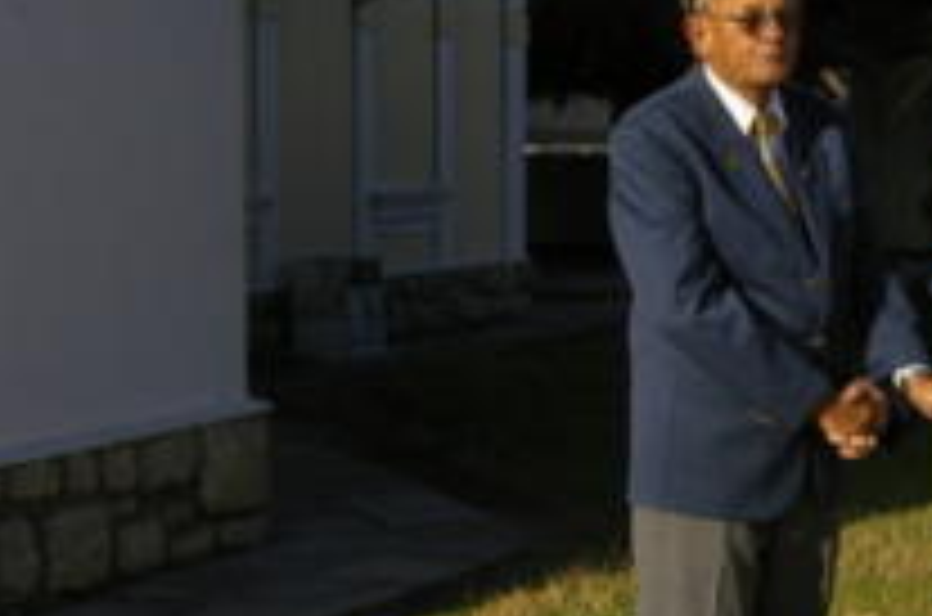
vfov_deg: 15.6
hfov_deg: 21.7
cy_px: 306
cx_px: 1117
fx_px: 2247
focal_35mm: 87
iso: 800
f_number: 13
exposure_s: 1/500
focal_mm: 24
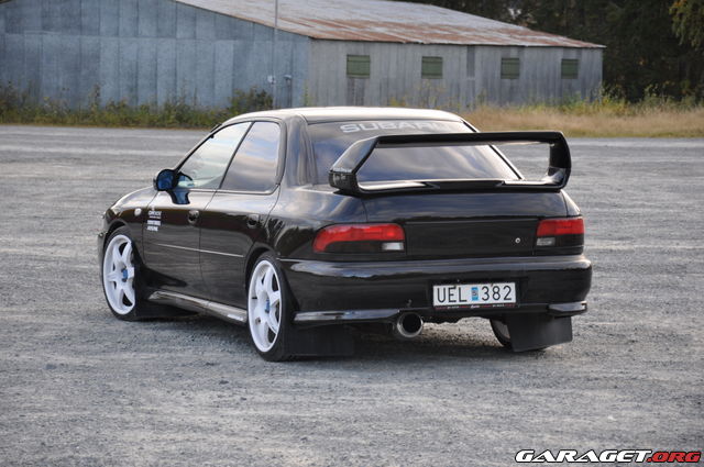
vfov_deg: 9.9
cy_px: 234
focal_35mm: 138
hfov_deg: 14.9
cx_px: 352
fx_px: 2695
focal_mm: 92
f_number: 5.6
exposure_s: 1/125
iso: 250
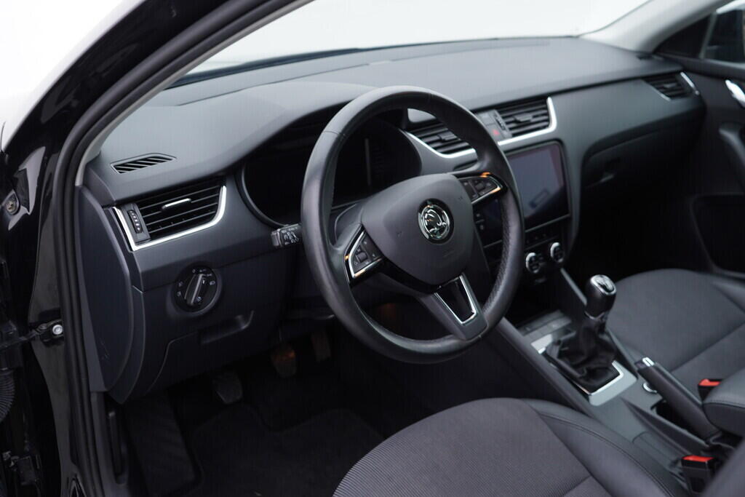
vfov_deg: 36.9
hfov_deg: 53.1
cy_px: 248
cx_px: 372
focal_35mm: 36
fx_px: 745
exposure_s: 1/40
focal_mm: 24
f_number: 2.8
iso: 125
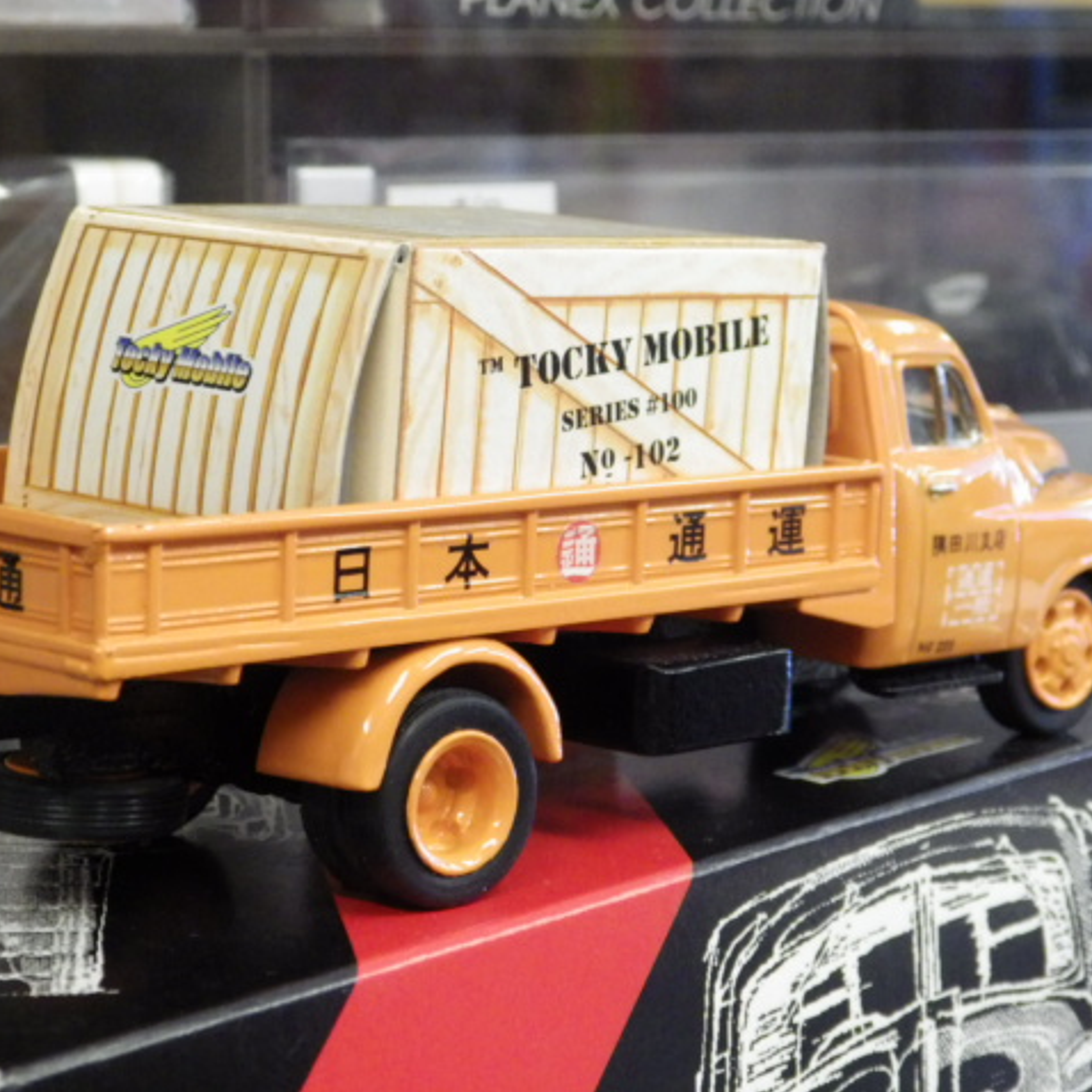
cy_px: 546
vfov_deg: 16.9
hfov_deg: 16.9
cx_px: 491
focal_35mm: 103
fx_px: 3676
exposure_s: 1/30
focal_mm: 15.6
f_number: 4.4
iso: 800
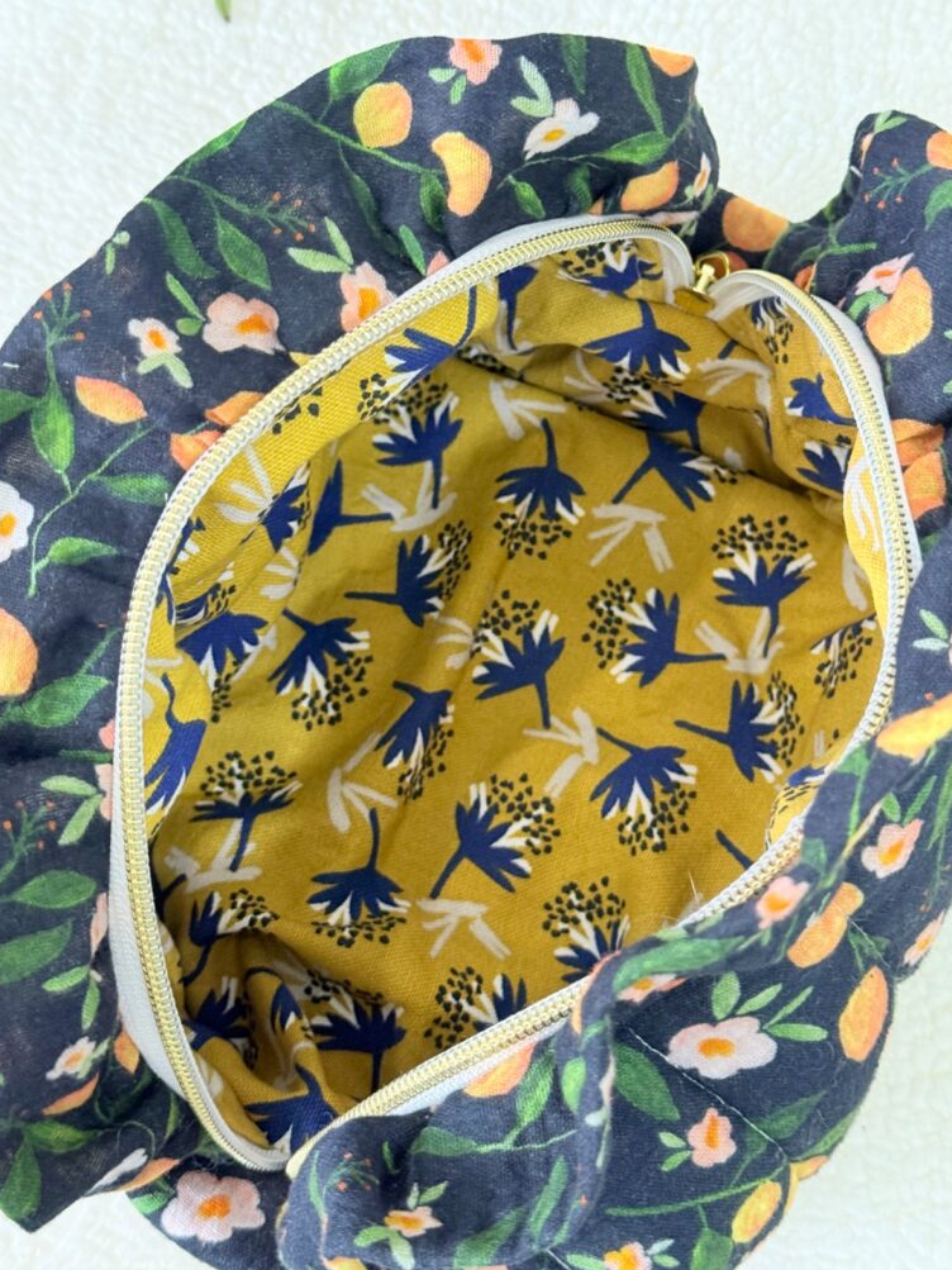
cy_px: 628
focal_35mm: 49
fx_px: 1797
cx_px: 476
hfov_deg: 29.7
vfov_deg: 38.9
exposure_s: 1/60
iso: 250
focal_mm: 6.76
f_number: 1.78
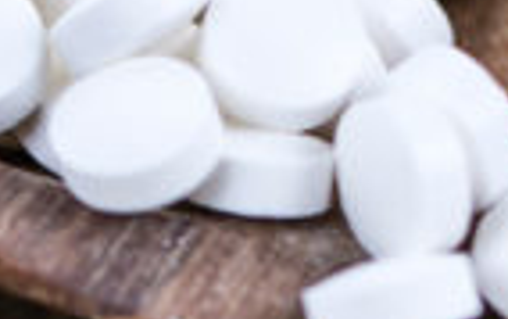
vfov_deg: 1.7
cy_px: -152
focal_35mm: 770
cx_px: -411
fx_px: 10669
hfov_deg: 2.7
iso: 160
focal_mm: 105
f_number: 6.3
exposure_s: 1/100
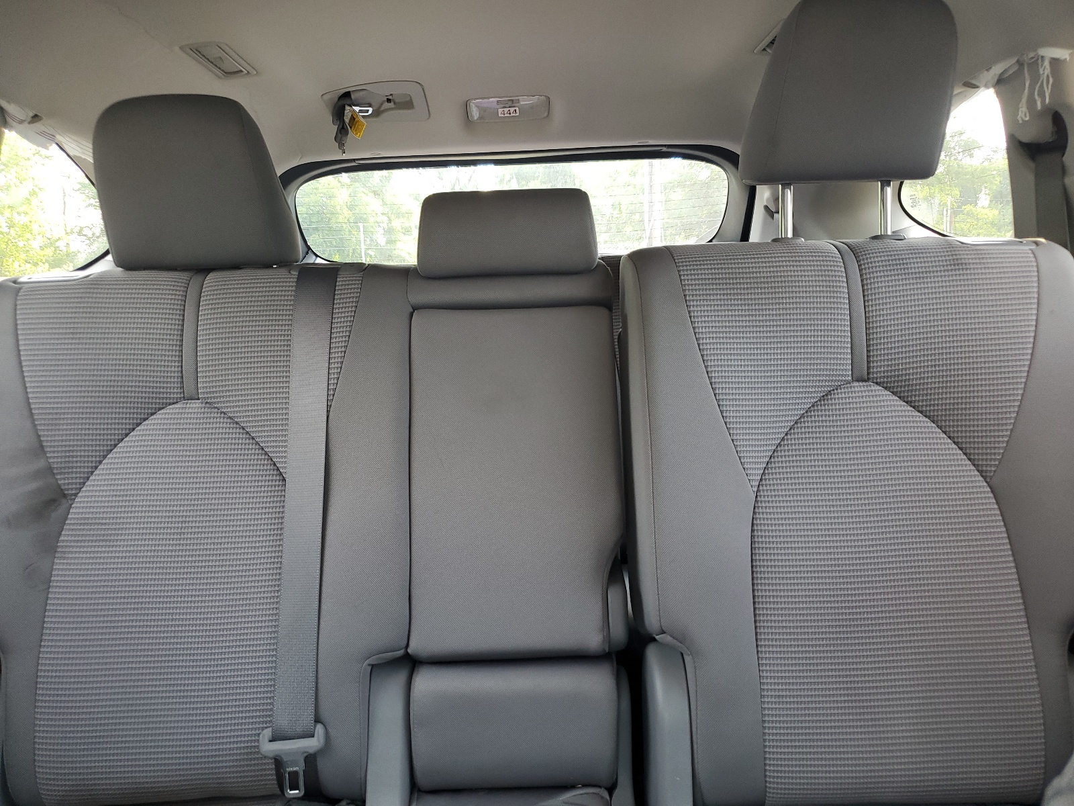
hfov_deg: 67.3
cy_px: 403
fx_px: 807
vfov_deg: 53.1
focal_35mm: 26
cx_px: 537
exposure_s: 1/60.2
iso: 79
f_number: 1.5
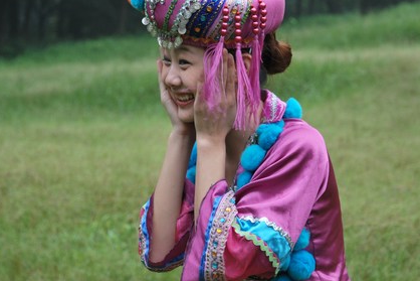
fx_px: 2054
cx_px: 201
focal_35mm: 176
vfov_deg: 7.8
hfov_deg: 11.7
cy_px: 115
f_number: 5.6
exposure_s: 1/80
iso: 200
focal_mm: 70
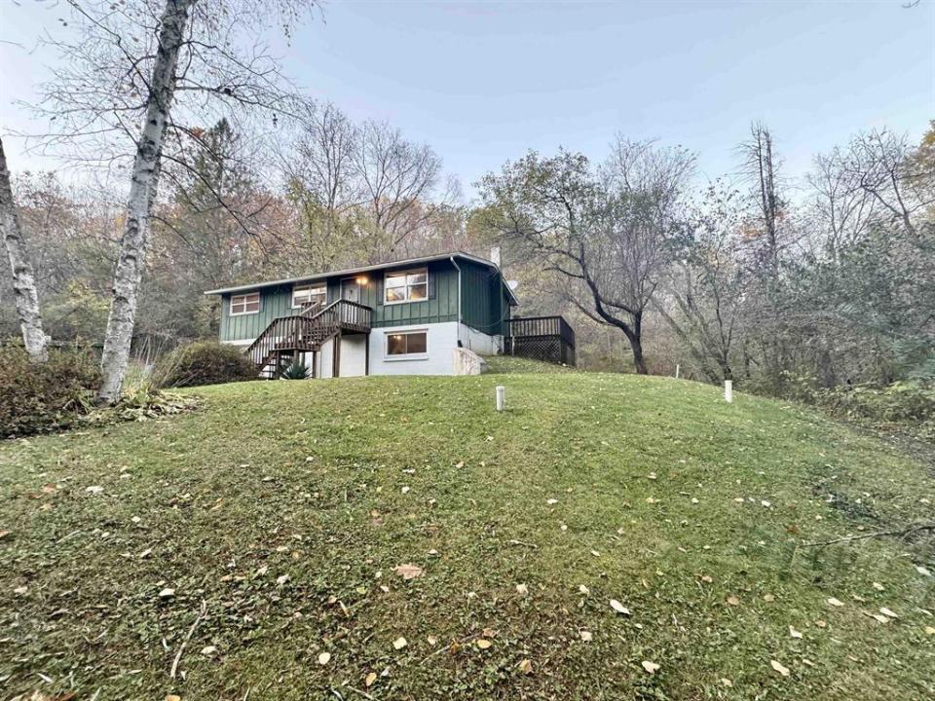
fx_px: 378
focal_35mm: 14
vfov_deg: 85.7
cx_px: 468
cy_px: 350
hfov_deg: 102.1
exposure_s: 1/60
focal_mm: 2.22
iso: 250
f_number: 2.2
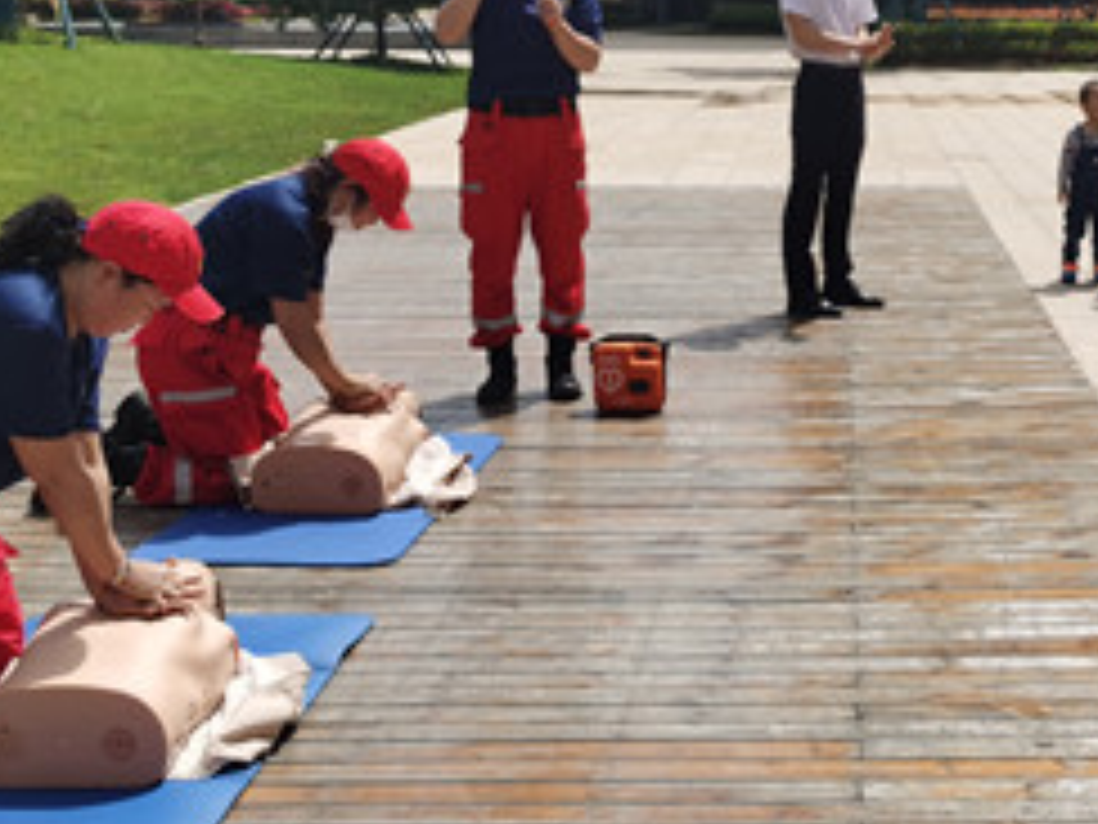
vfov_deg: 22.9
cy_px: 146
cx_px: 860
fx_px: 1998
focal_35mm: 63
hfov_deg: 30.1
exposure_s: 1/3922
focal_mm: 5.56
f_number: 1.6
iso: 50
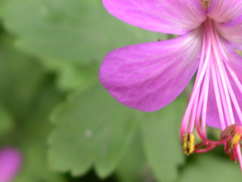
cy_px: 0
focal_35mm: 101
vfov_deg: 14.4
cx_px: 255
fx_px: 706
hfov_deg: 18.8
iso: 100
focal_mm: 8
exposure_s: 1/103
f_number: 2.8
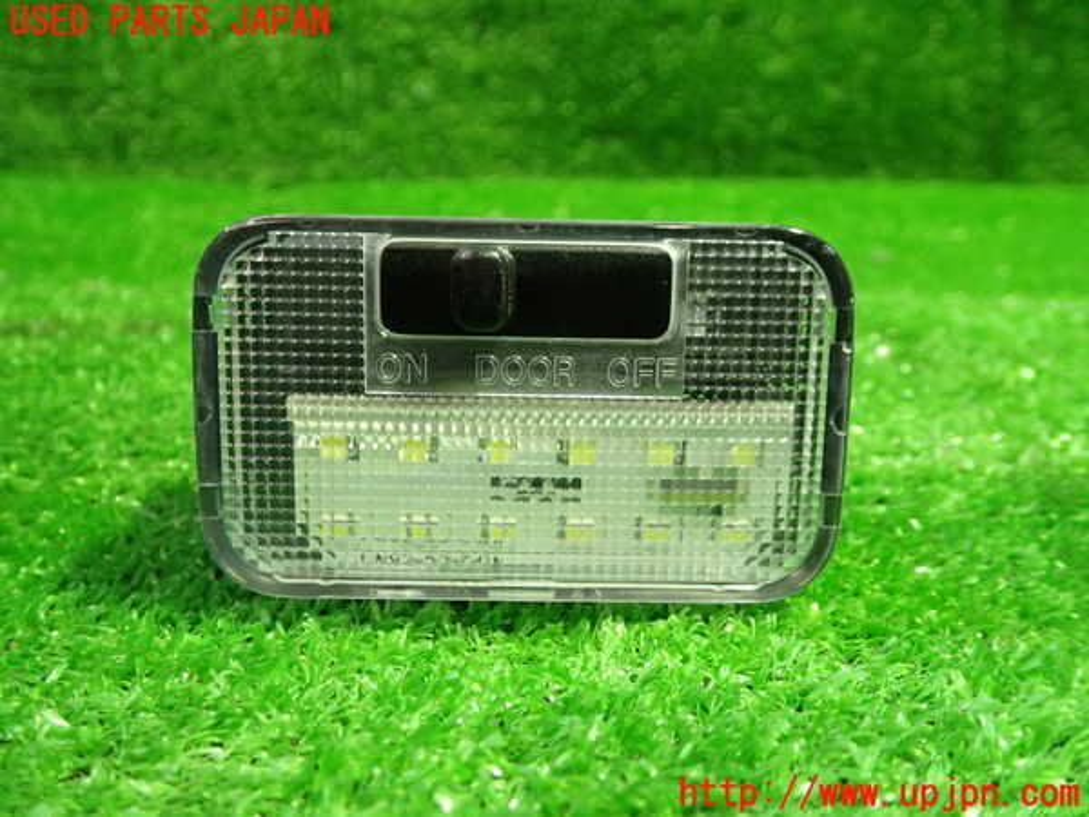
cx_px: 544
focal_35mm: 30
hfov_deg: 60.0
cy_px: 408
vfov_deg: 46.8
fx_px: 944
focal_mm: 5.4
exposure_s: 1/30
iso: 400
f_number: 2.3
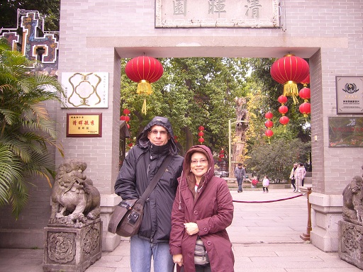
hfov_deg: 52.6
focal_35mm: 35
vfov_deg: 40.7
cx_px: 182
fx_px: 367
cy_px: 136
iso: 100
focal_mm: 5.8
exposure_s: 1/25
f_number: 2.8
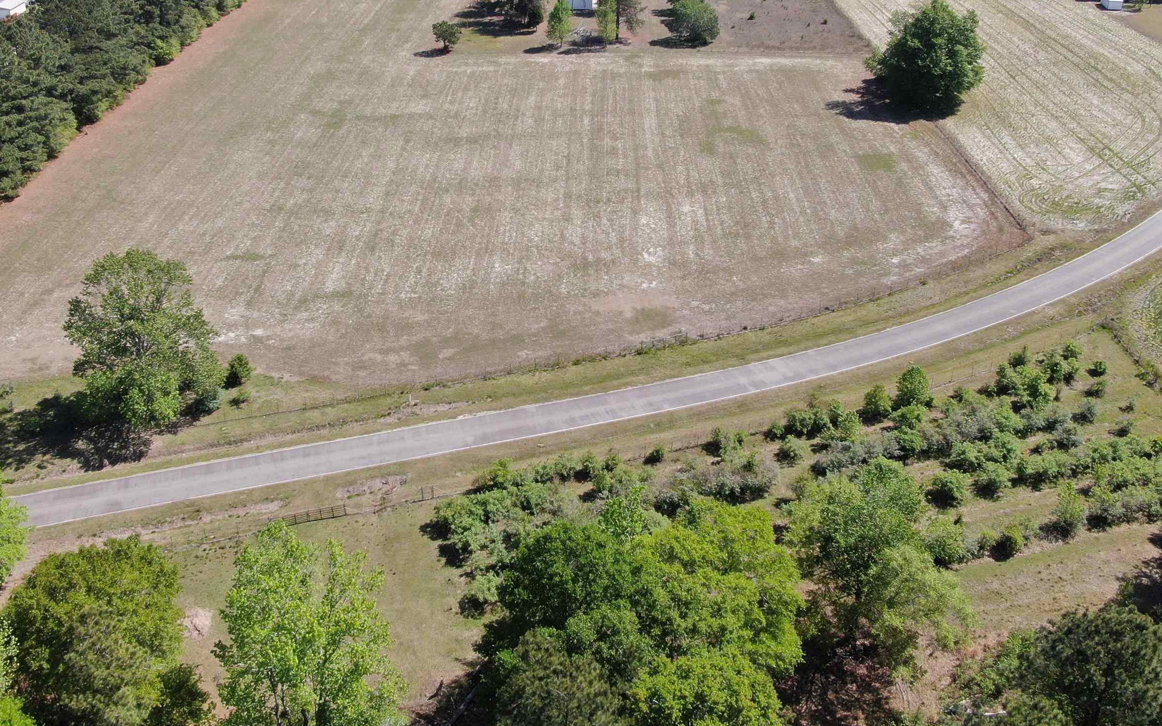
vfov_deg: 36.5
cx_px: 550
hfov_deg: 56.7
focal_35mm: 34
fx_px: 1077
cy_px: 189
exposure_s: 1/800
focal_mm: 4.48
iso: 100
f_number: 2.8
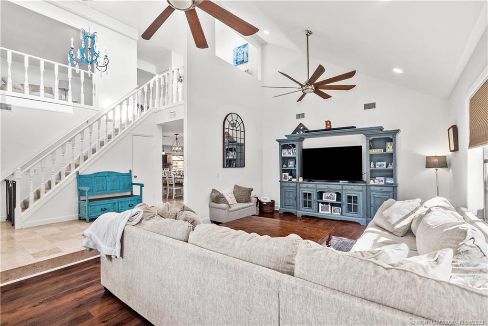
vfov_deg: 73.8
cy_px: 163
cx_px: 244
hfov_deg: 96.7
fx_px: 217
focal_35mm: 16
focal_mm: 16
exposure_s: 1/25
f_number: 8
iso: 1250
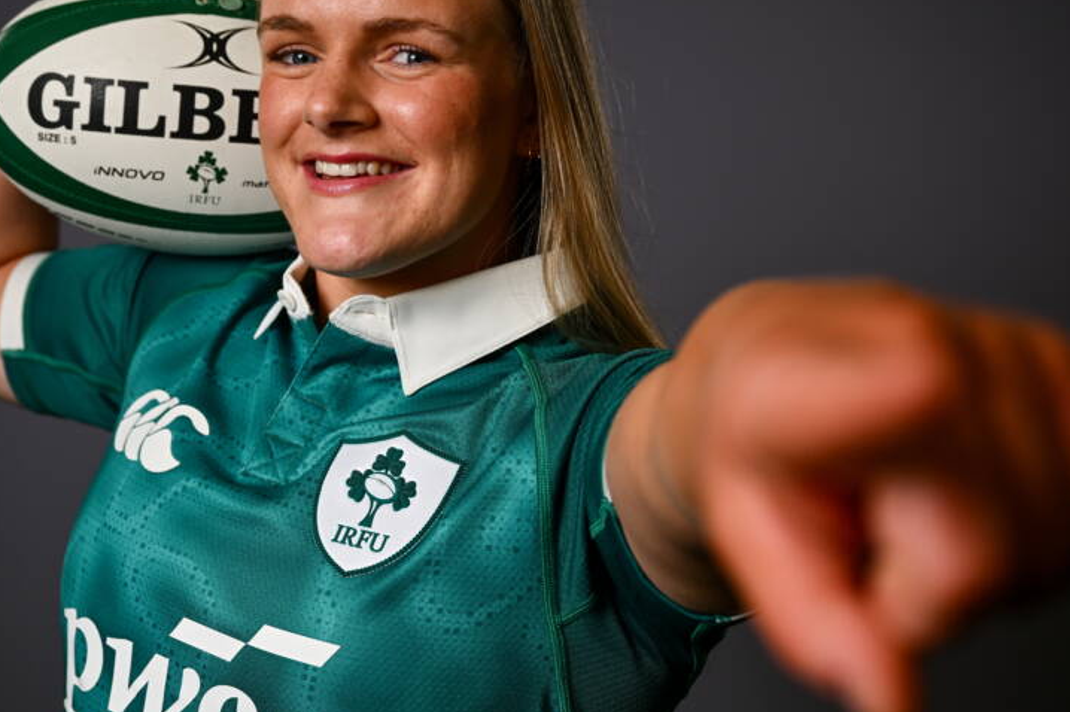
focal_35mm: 59
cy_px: 318
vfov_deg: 23.0
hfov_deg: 33.9
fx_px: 1753
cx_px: 479
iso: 250
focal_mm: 45
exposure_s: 1/800
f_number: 4
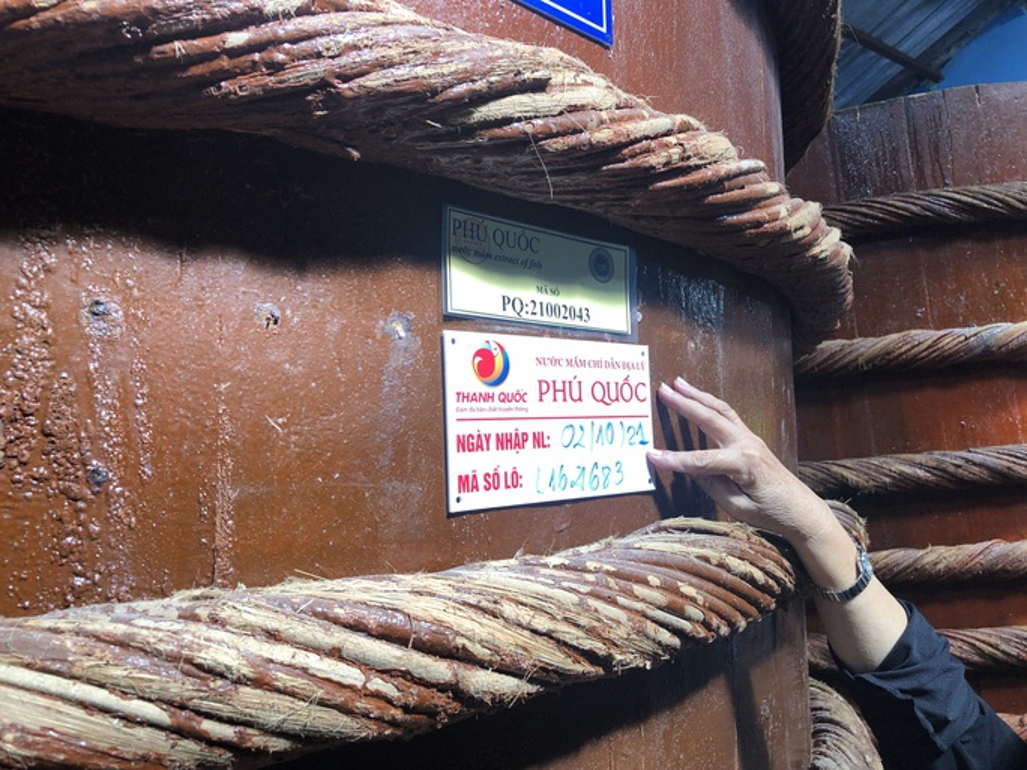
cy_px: 385
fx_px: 831
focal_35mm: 28
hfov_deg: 63.4
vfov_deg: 49.7
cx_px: 514
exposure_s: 1/50
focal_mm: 4
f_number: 1.8
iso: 25
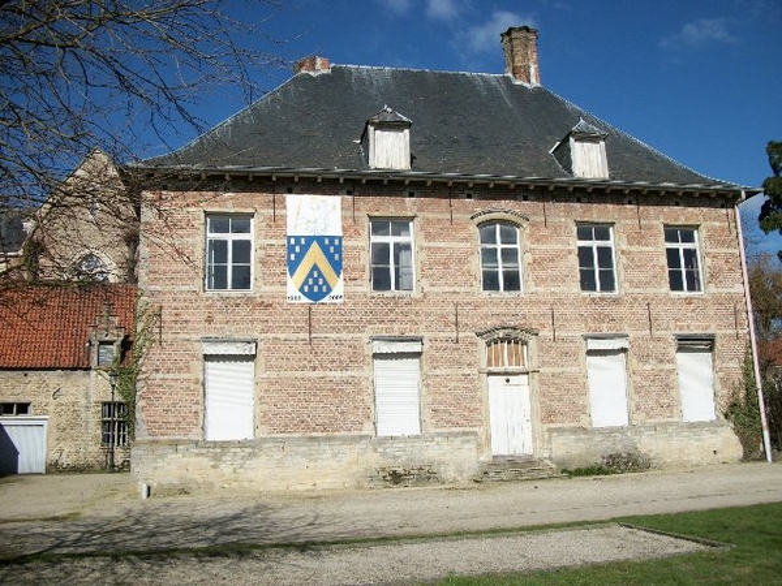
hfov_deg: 56.8
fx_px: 723
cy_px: 293
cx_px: 391
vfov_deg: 44.2
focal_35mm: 32
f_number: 8.8
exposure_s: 1/320
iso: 80
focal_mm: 5.7
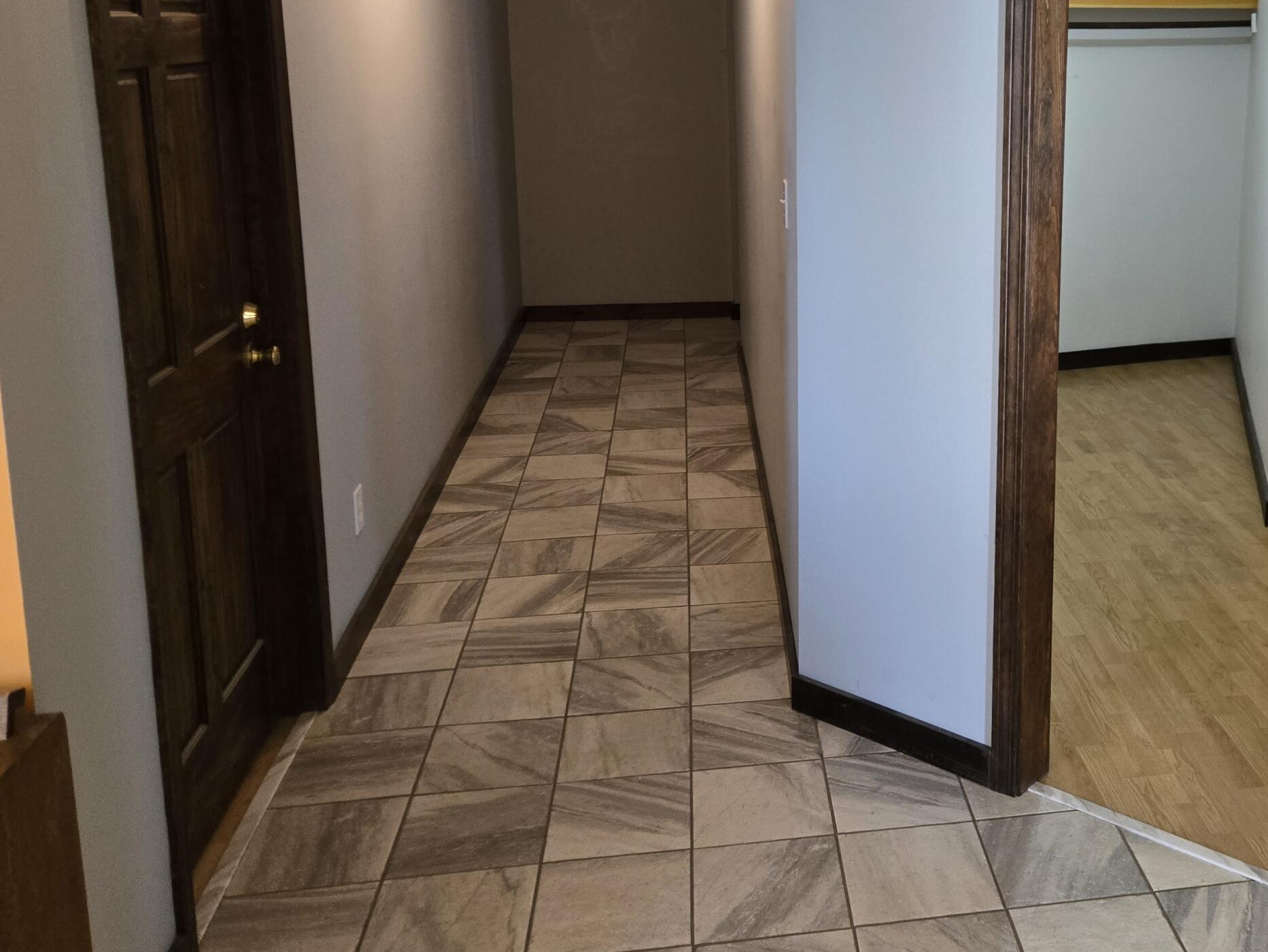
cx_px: 933
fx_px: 1355
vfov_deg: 38.0
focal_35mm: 37
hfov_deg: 48.4
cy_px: 273
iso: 500
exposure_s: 1/120
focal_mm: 5.4
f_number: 1.8
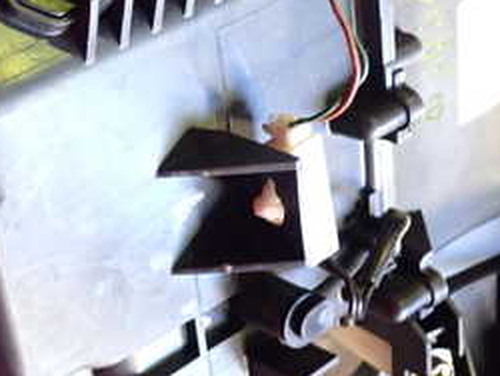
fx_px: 1041
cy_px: 140
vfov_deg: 20.4
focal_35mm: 72
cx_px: -34
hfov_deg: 25.3
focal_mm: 5.4
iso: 500
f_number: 2.3
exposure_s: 1/30
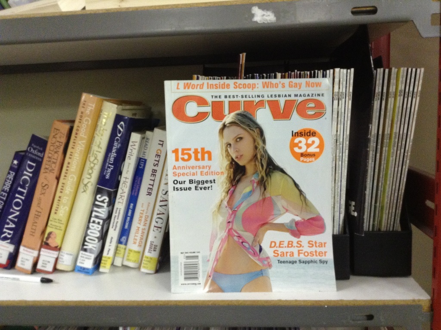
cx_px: 220
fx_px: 420
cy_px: 165
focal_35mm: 33
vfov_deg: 42.8
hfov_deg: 55.4
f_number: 2.4
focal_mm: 3.3
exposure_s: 1/24
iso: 200
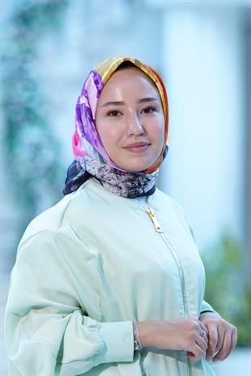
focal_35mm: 155
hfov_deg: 8.9
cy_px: 188
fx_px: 1619
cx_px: 126
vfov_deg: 13.2
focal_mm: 155
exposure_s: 1/200
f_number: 3.5
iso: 640
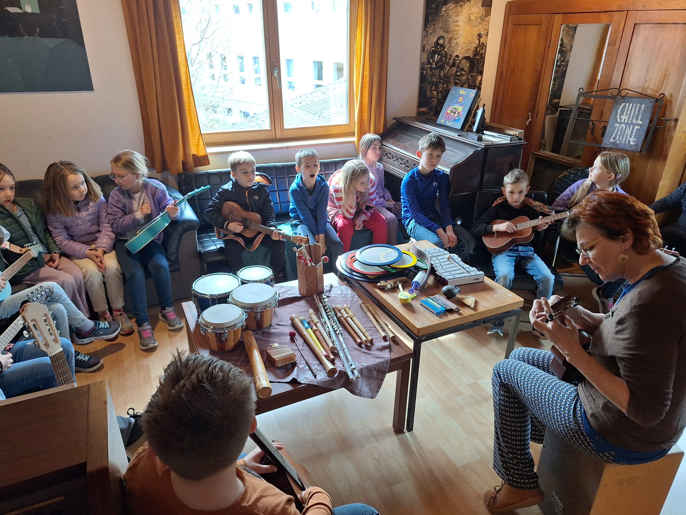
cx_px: 343
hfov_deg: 73.9
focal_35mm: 23
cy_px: 258
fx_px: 456
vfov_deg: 58.9
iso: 40
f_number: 1.8
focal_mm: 5.54
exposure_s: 1/50
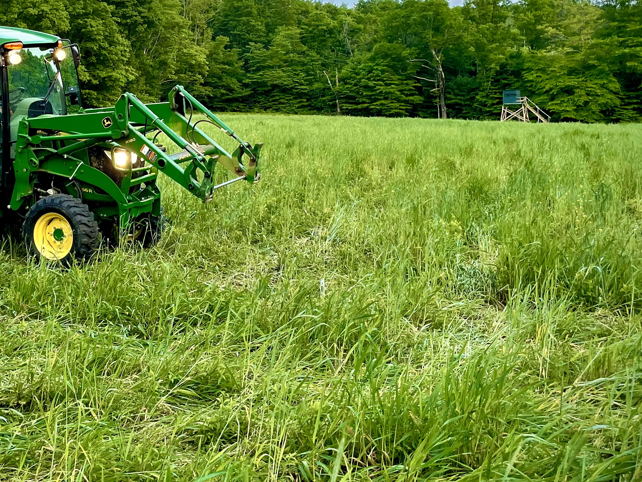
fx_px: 946
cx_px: 140
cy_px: 106
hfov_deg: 36.4
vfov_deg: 28.0
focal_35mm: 51
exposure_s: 1/122
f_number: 1.6
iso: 32
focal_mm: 4.2
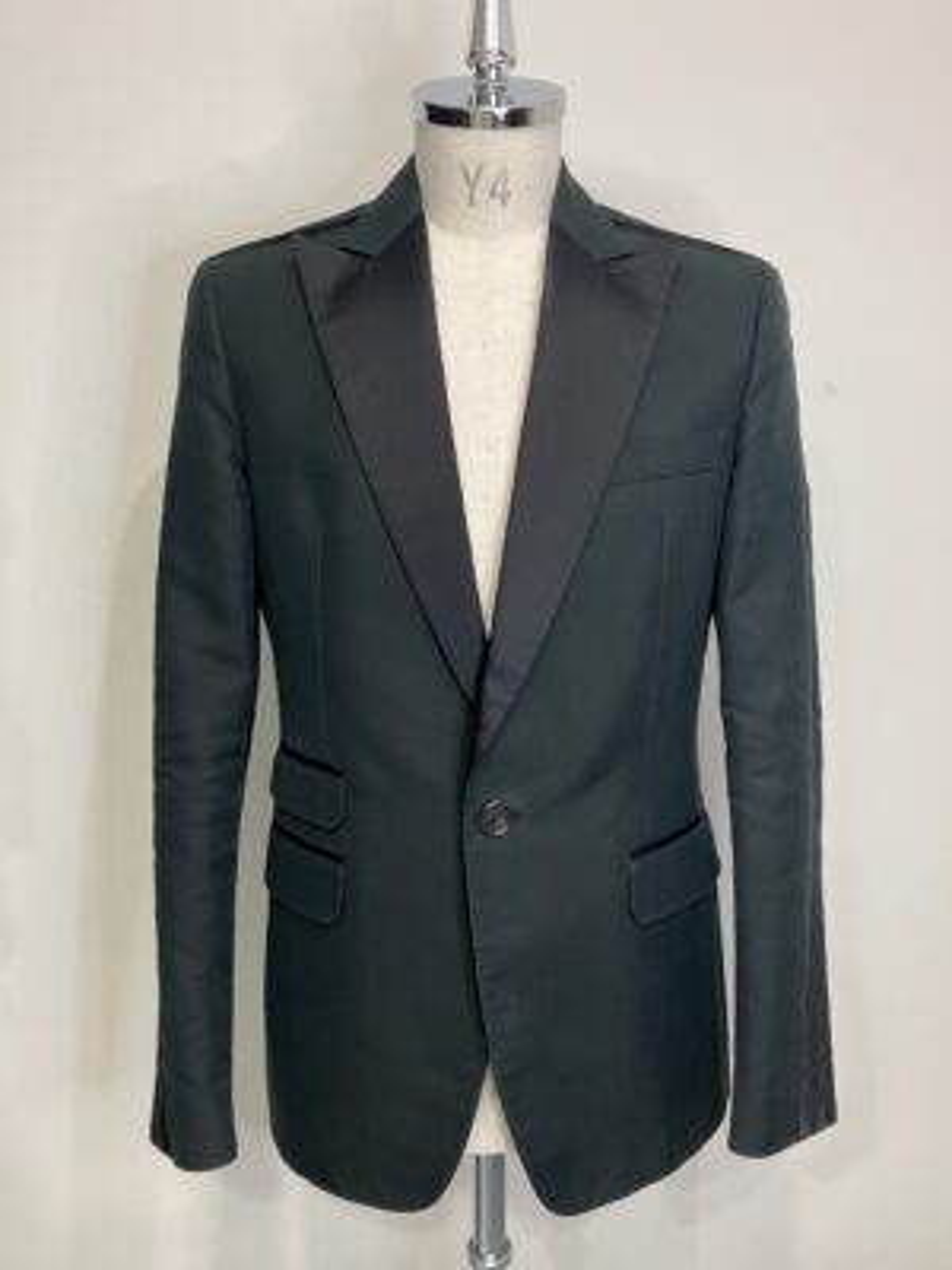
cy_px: 635
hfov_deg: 49.7
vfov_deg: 63.4
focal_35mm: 28
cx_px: 476
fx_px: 1027
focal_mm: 3.99
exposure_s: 1/50
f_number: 1.8
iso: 160
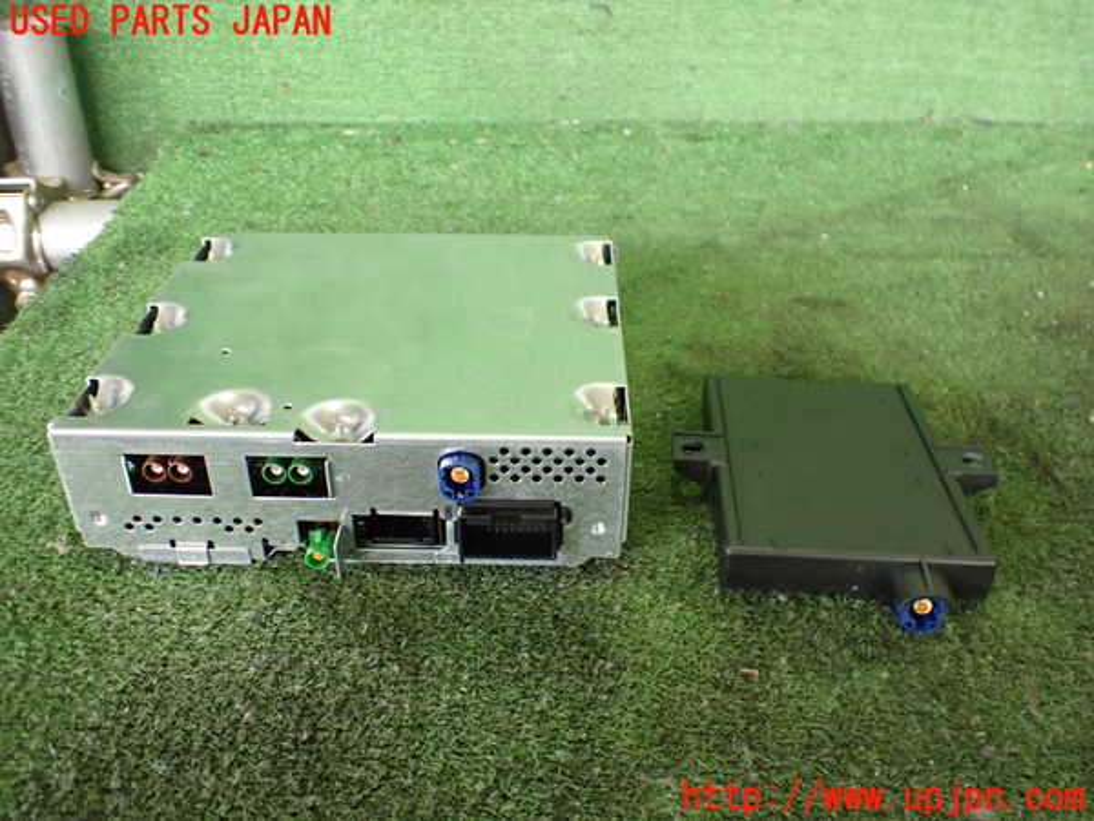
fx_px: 948
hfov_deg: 60.0
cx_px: 547
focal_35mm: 30
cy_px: 410
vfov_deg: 46.8
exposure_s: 1/100
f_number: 2.3
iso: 800
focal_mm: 5.4
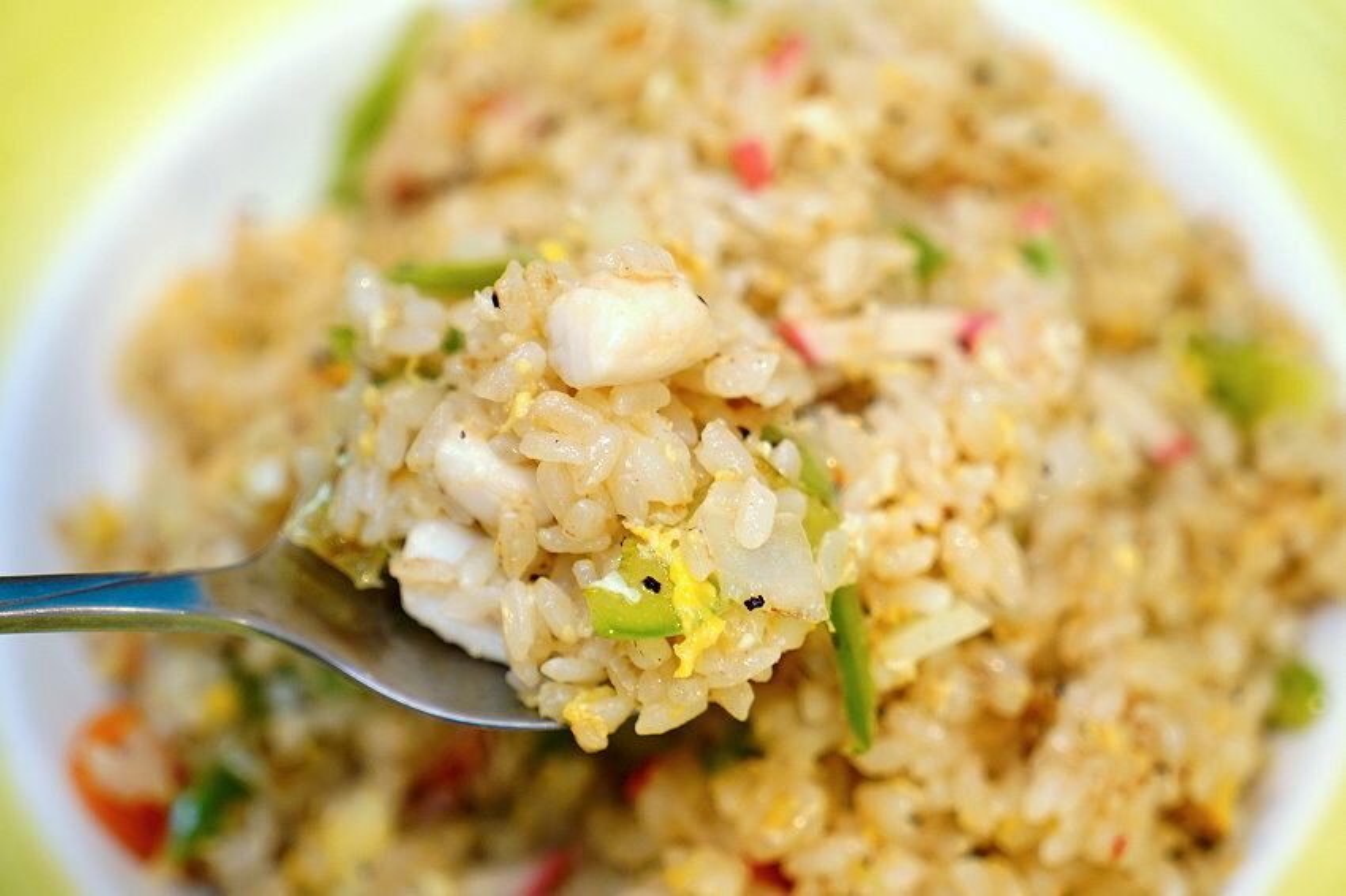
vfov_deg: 19.4
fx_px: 2616
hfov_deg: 28.9
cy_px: 448
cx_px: 673
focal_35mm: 70
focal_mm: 70
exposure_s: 1/80
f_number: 4.5
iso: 1250
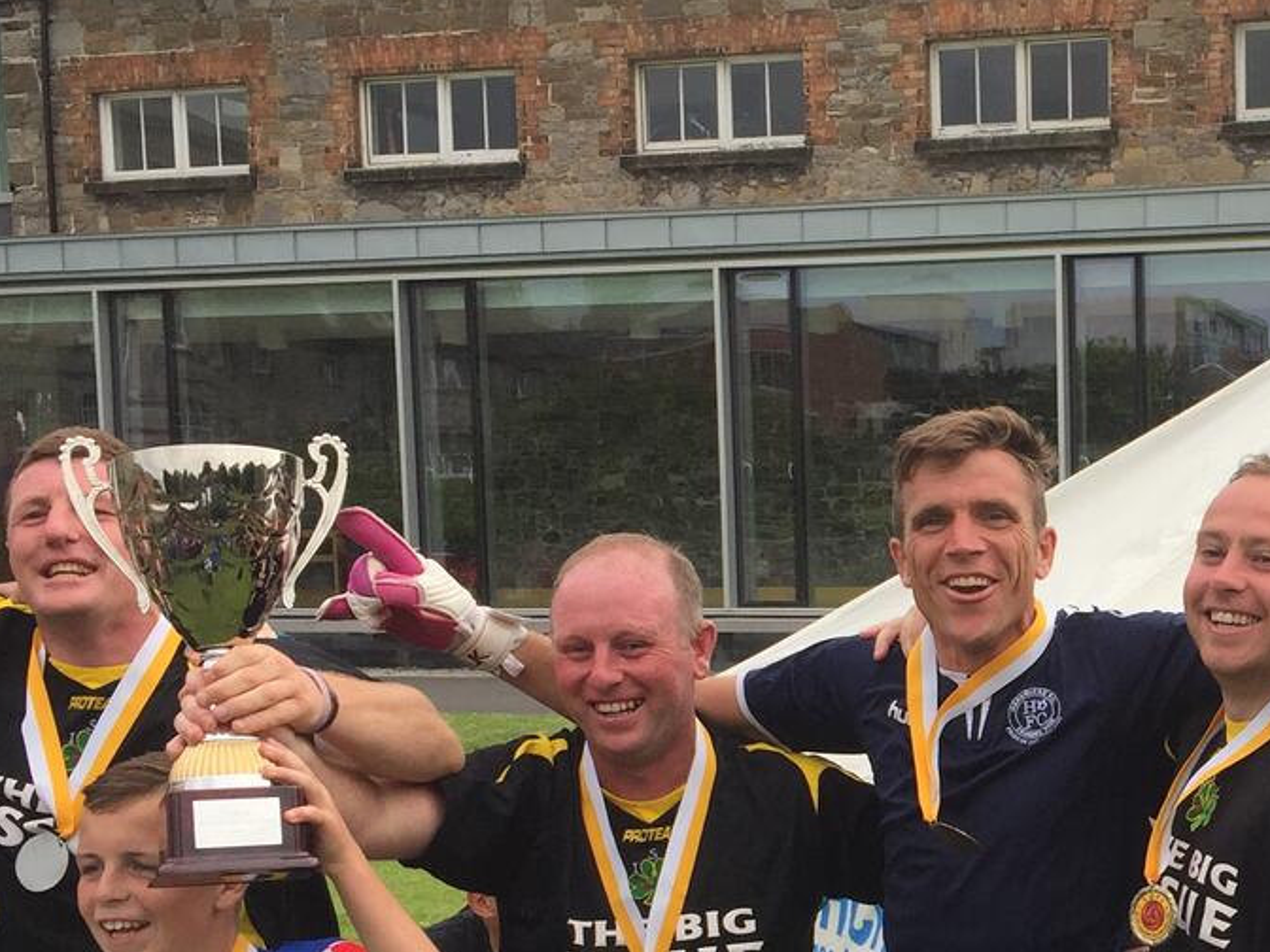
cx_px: 1293
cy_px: 786
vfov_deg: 21.0
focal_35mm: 69
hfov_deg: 26.5
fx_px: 2531
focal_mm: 4.15
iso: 32
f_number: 2.2
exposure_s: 1/989
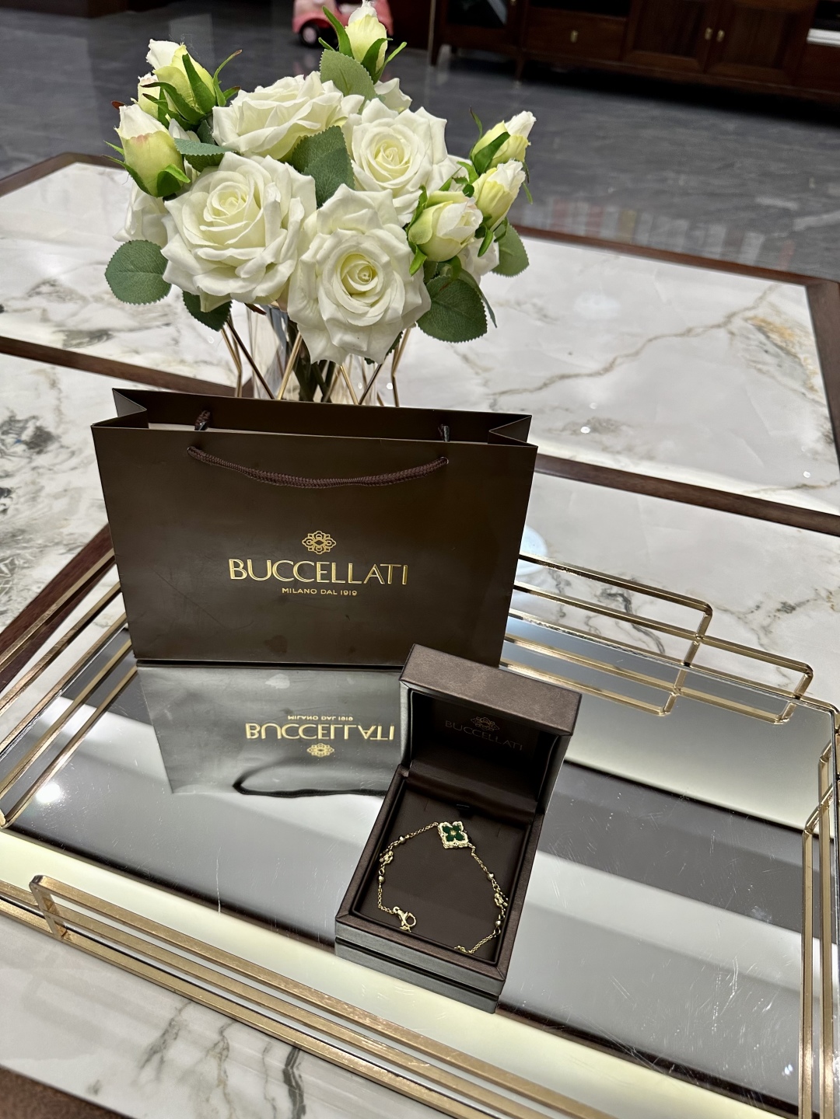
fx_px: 777
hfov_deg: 56.8
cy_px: 560
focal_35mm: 24
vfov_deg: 71.6
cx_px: 420
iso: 160
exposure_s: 1/100
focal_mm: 6.86
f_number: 1.78
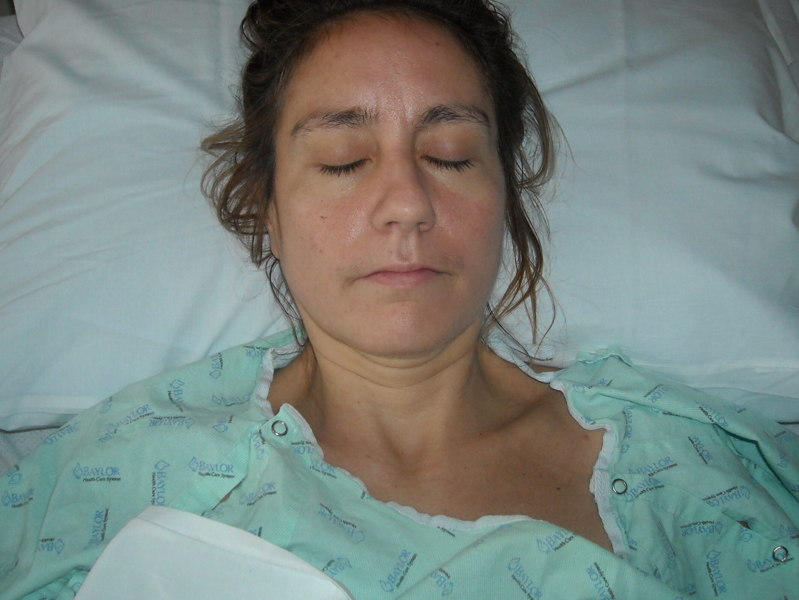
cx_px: 402
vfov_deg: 34.3
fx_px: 969
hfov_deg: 44.8
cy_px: 266
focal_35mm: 42
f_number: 2.8
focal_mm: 5.7
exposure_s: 1/60
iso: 200
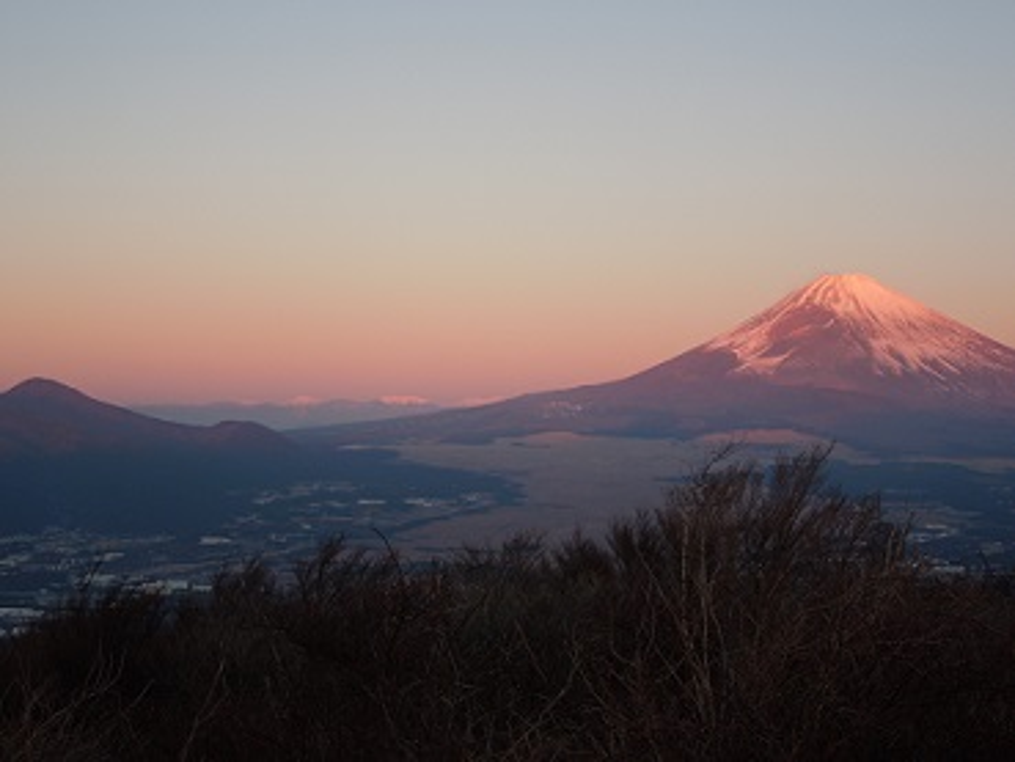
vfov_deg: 27.0
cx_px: 508
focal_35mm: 54
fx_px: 1584
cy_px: 381
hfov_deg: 35.5
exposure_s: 1/80
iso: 100
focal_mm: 9.8
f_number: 4.2
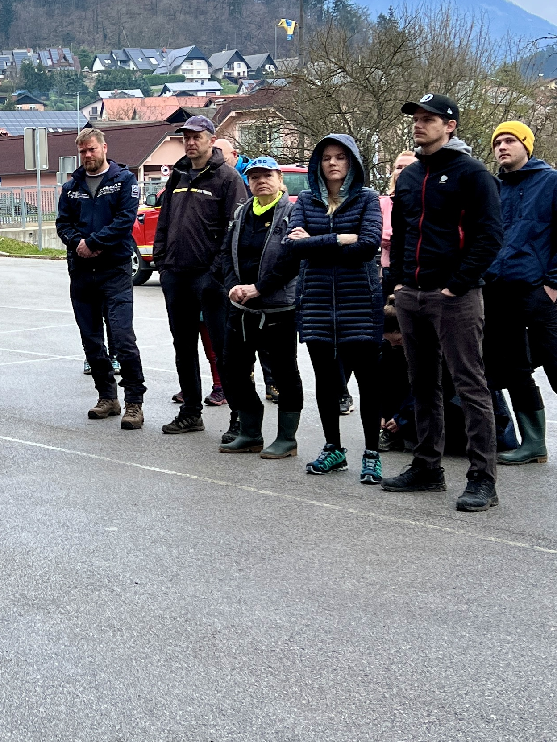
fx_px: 1352
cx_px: -50
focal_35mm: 63
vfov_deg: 30.4
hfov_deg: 22.1
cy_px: 218
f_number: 1.5
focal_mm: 5.7
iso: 50
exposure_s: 1/1124
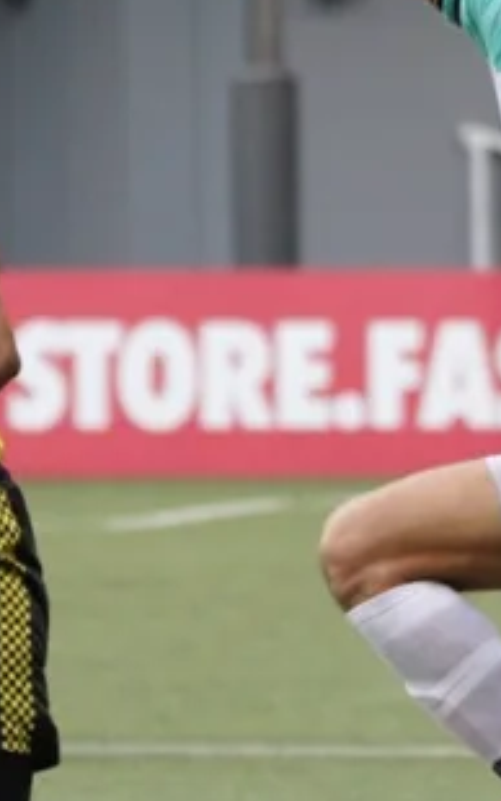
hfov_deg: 1.3
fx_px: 22044
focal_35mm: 1010
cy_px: 517
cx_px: 754
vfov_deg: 2.1
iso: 1250
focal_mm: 200
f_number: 5.6
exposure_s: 1/640
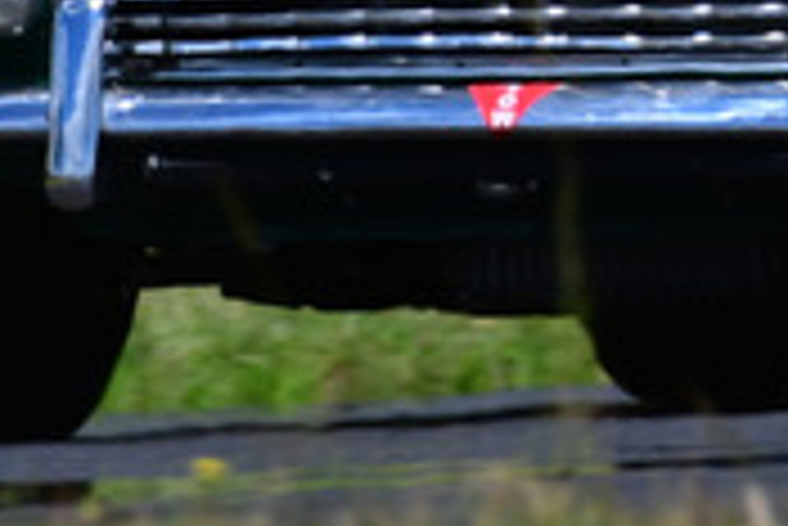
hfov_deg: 0.6
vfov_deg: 0.4
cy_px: -566
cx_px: 874
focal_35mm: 3421
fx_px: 74942
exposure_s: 1/640
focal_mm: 500
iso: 200
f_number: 10
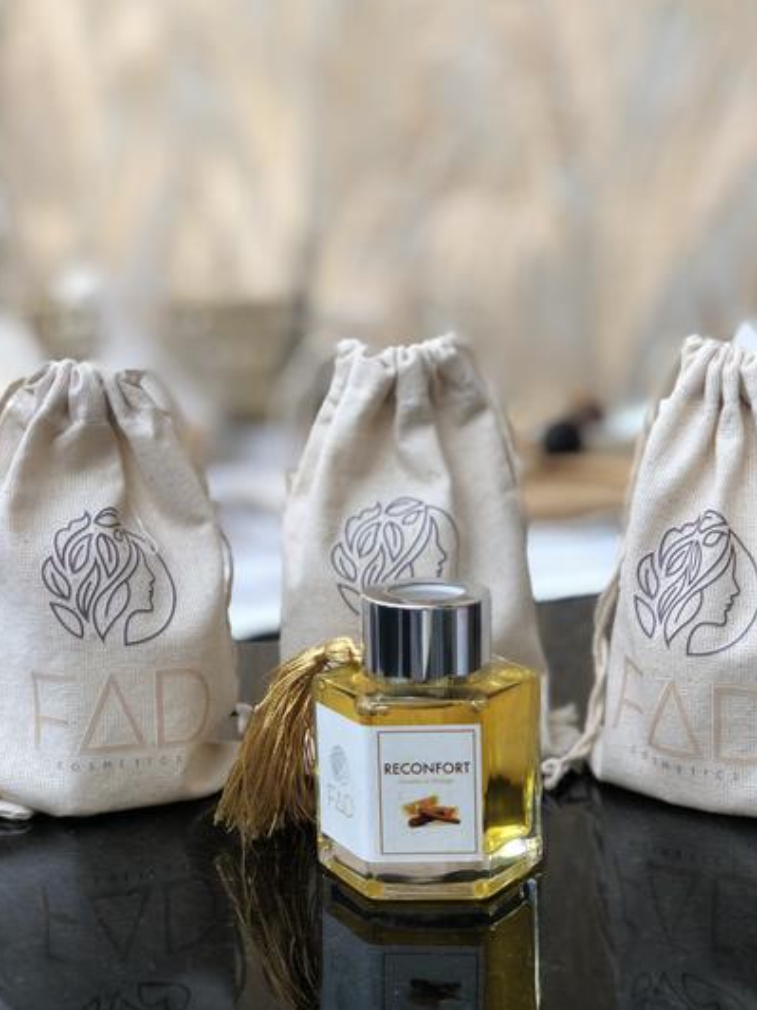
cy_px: 528
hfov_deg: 24.8
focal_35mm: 59
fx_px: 1720
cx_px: 388
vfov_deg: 32.7
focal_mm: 6
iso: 16
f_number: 2.4
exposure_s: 1/50
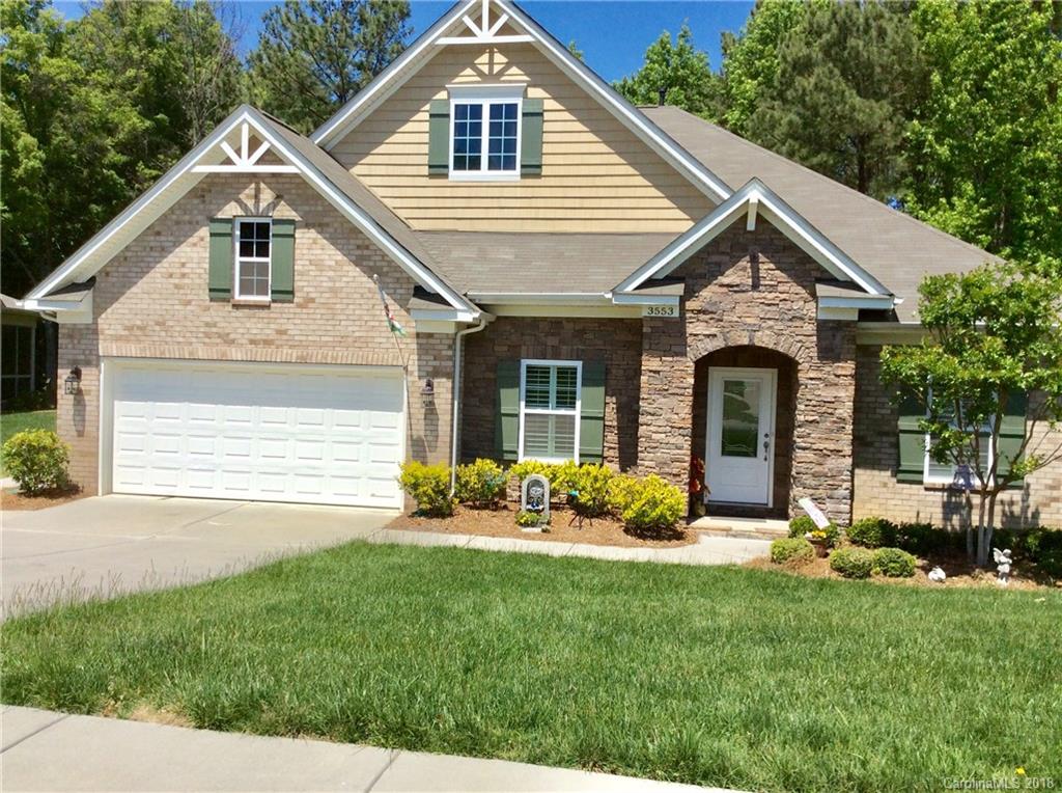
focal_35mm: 32
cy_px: 396
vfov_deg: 44.0
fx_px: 980
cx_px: 531
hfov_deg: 56.9
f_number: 2.4
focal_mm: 3.3
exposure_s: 1/1845
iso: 32
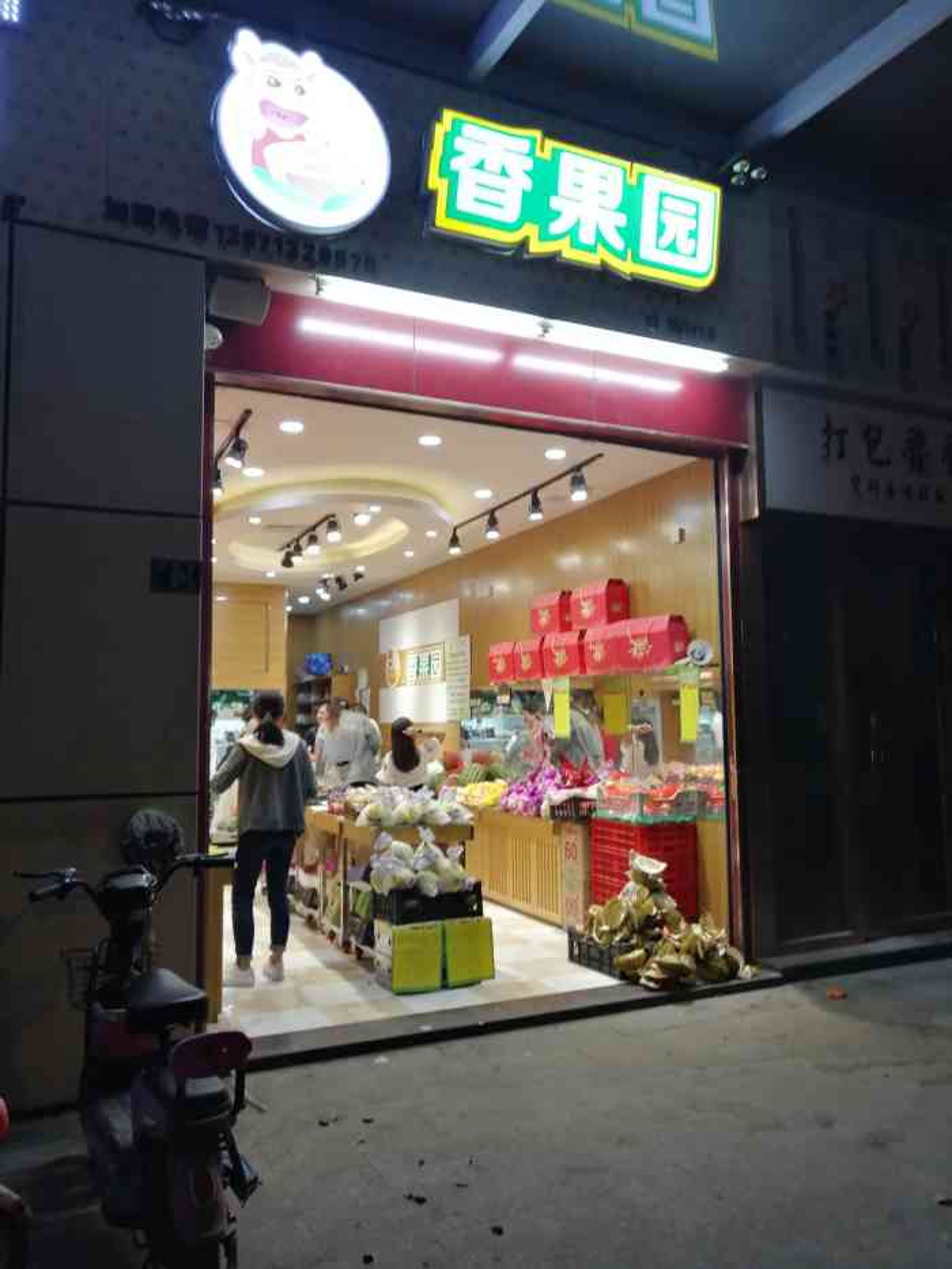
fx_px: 990
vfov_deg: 65.3
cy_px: 634
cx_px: 476
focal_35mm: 27
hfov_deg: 51.4
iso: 125
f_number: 1.8
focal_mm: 3.88
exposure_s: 1/50
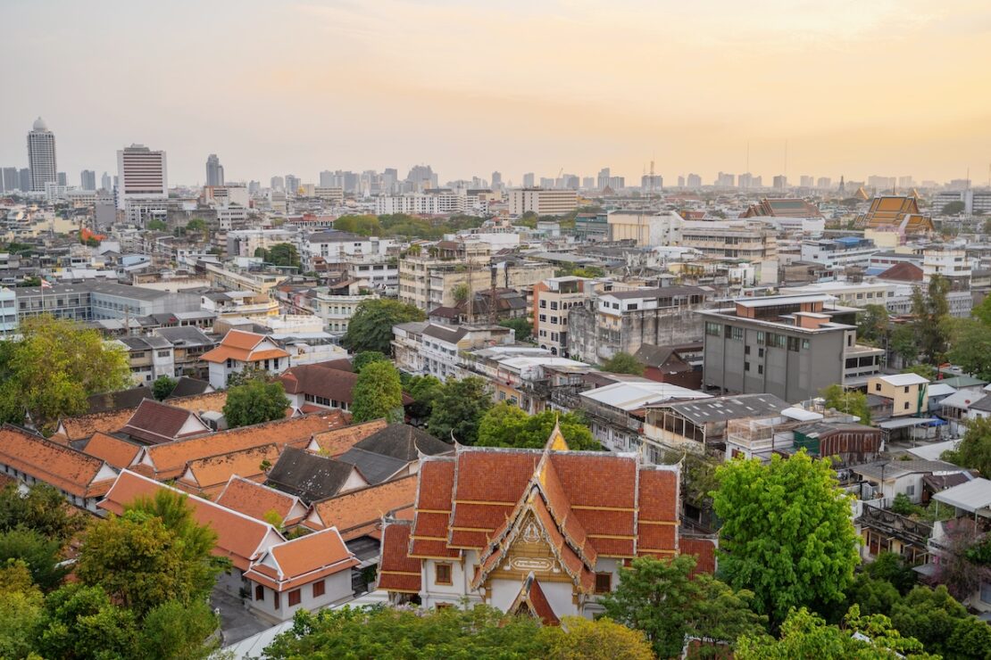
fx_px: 991
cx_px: 496
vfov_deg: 36.9
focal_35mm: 36
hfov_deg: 53.1
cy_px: 330
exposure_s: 1/400
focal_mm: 36
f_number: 2.8
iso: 100
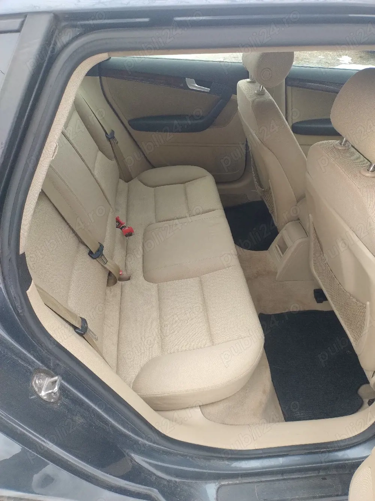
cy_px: 250
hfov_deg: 54.8
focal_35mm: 25
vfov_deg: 69.4
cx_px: 188
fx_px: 362
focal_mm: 4.71
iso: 294
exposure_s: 1/100
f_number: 1.7
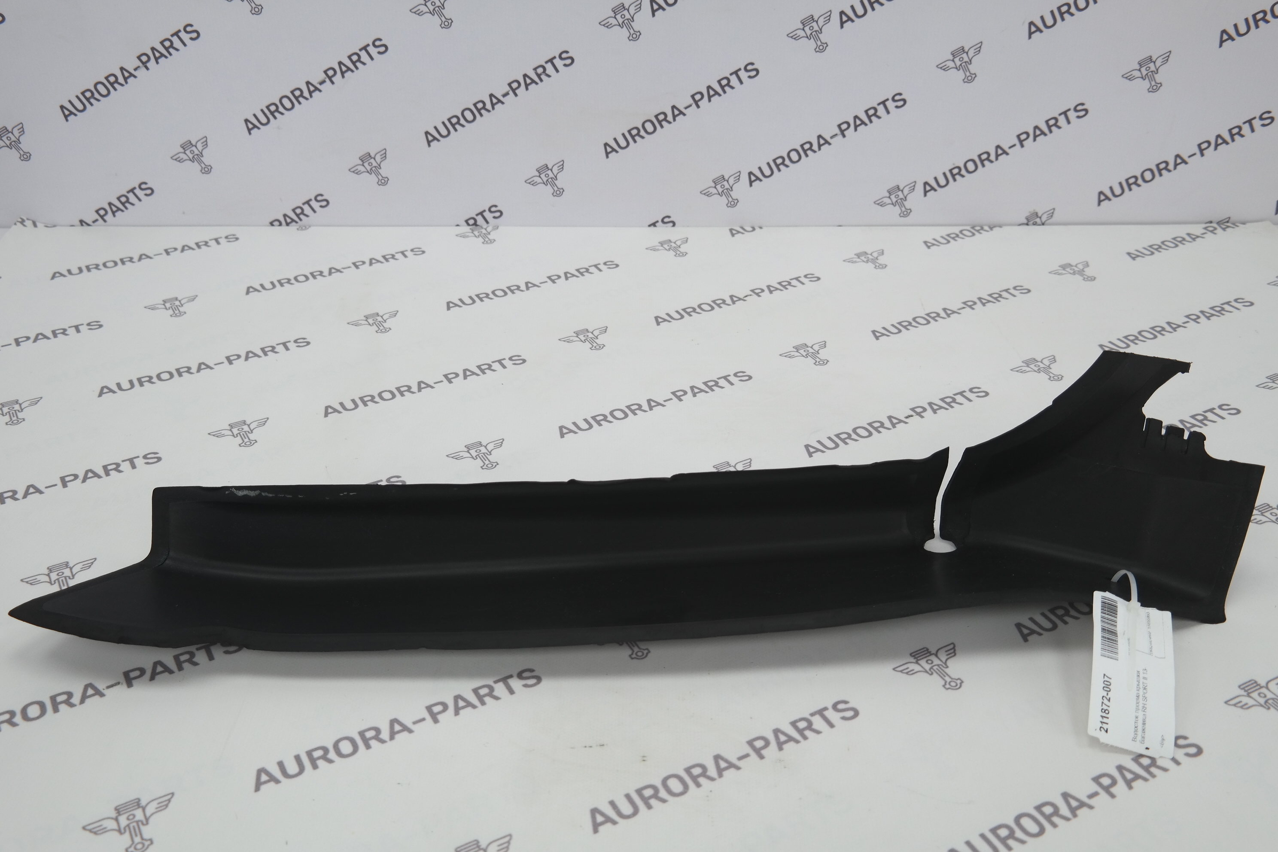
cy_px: 426
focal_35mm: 33
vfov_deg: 40.0
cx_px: 639
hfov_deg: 57.2
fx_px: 1171
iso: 100
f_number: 4
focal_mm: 22
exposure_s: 1/80
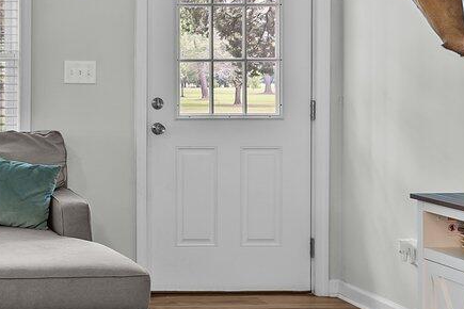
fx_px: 1031
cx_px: -101
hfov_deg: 23.1
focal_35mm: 80
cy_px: 80
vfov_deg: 17.0
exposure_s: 1/2
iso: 250
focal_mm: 17
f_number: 5
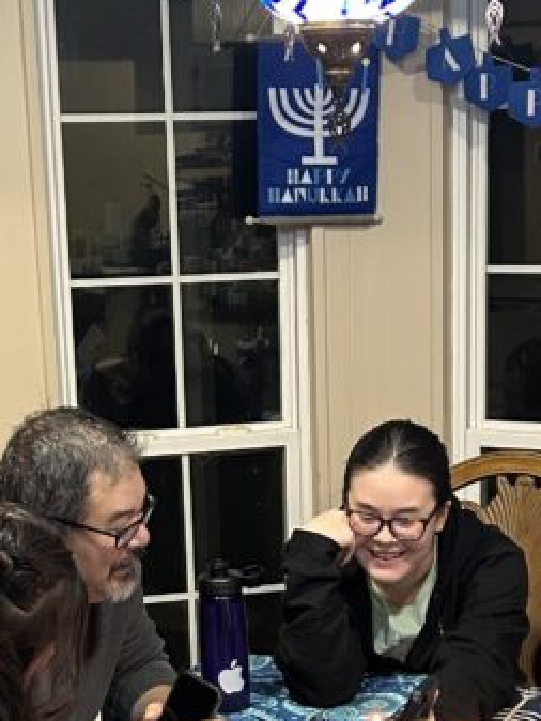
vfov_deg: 24.5
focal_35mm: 79
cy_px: 501
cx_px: 274
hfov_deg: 18.7
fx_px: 1645
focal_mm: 5.7
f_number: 1.5
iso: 320
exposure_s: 1/60
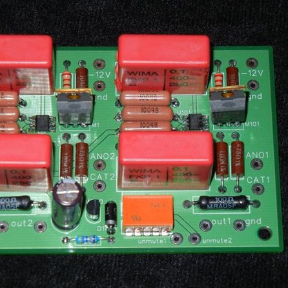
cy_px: 143
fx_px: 1299
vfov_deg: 12.7
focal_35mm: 138
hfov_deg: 12.6
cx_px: 108
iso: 200
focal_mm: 20.9
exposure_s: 1/30
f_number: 9.2
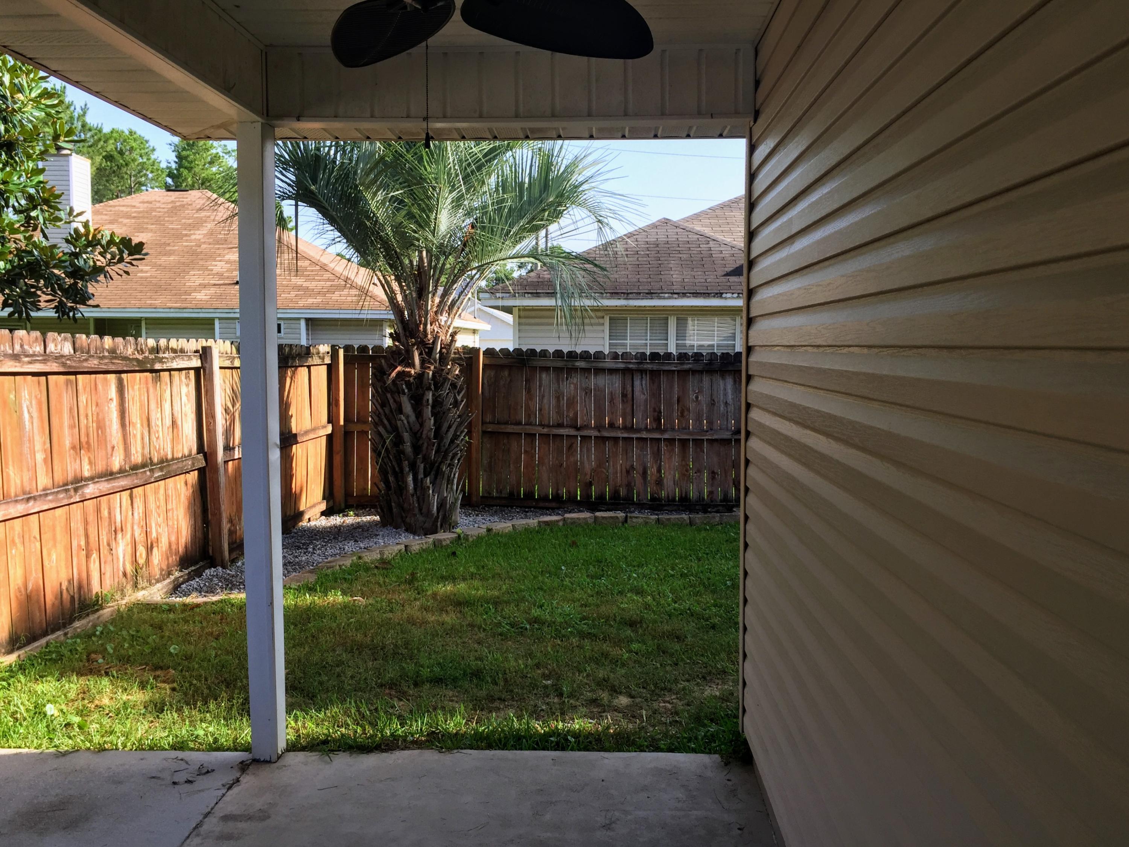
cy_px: 424
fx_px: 946
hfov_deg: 61.7
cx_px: 564
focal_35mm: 29
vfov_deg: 48.2
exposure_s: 1/465
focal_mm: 4.15
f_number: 2.2
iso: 32
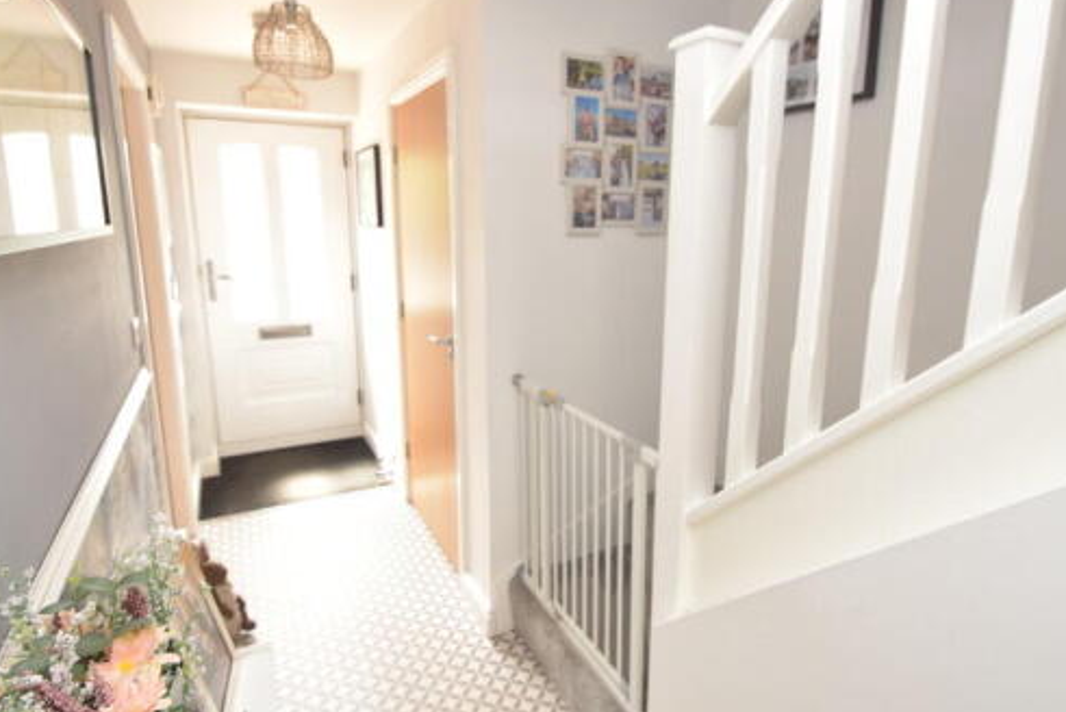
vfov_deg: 62.0
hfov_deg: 83.7
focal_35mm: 20
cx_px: 581
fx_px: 593
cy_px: 340
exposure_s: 1/60
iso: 800
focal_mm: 10
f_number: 5
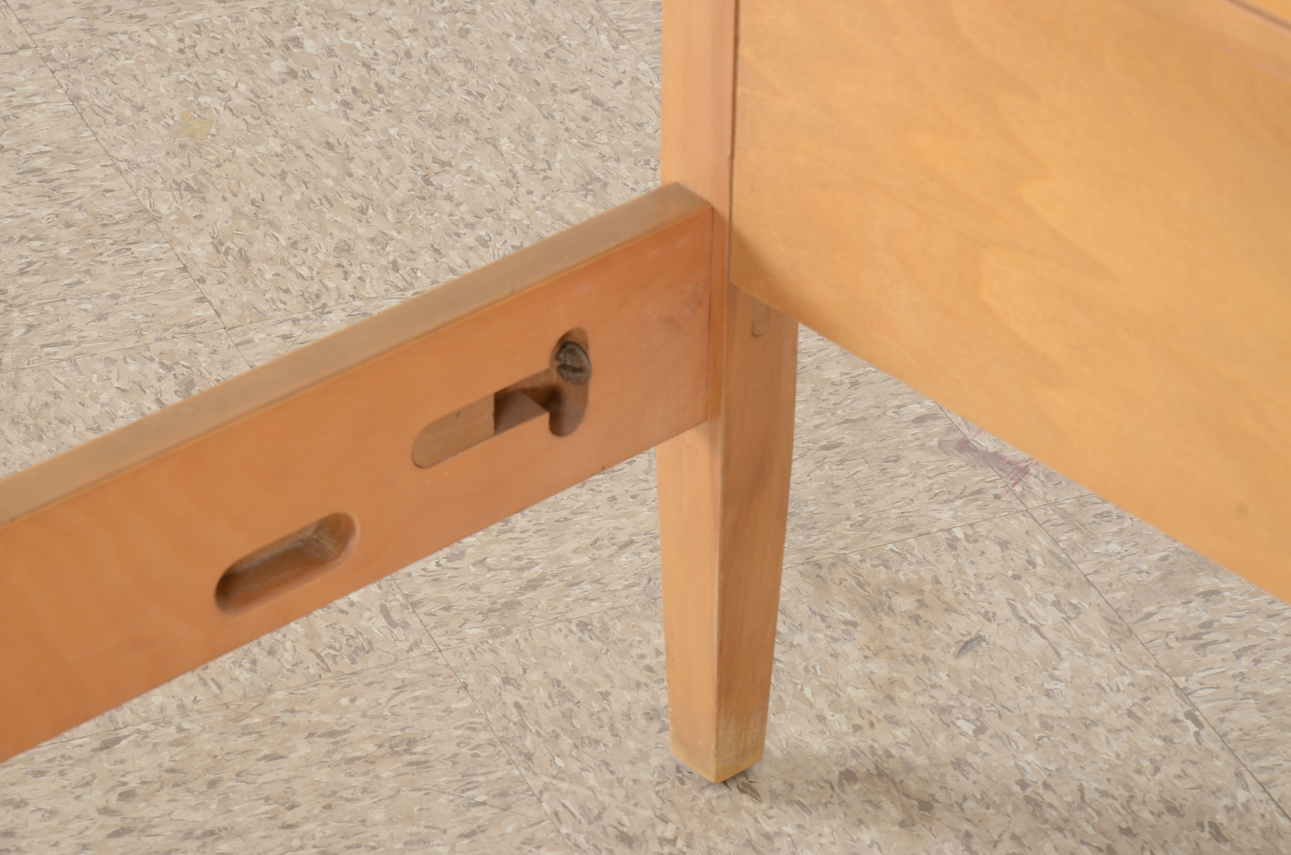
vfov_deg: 8.7
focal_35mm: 158
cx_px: 646
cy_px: 428
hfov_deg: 13.1
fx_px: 5636
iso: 125
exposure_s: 1/100
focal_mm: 105
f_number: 13
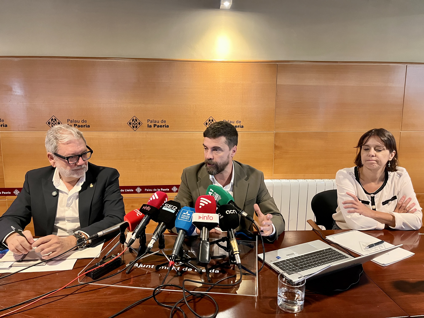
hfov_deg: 67.3
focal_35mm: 26
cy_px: 159
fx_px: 318
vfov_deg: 53.1
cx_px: 212
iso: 400
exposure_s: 1/50
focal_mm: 5.1
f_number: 1.6
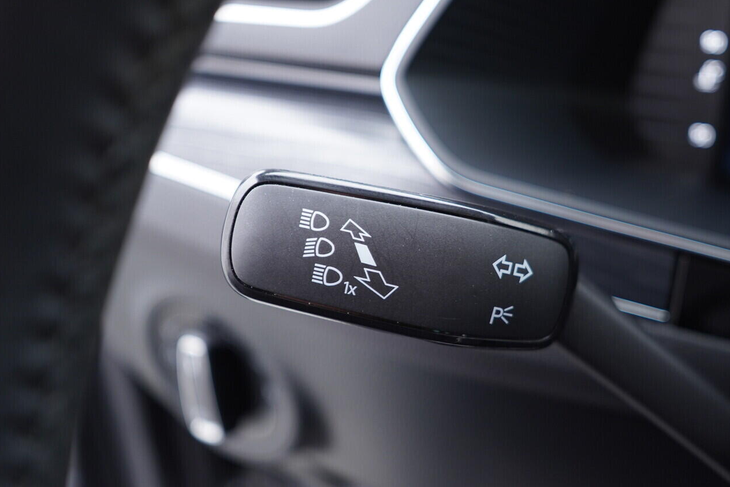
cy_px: 256
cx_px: 410
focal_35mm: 41
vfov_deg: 32.6
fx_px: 831
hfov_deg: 47.3
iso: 320
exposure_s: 1/40
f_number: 2.8
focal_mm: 24
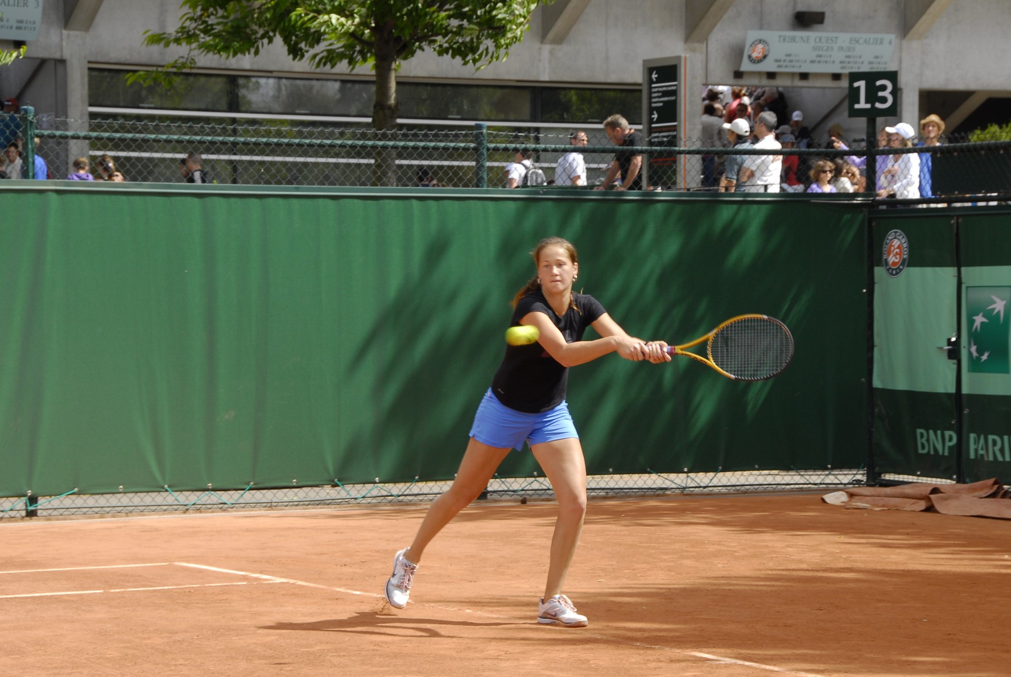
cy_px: 368
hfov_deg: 16.7
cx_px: 527
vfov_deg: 11.2
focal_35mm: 123
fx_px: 3446
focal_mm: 75
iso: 200
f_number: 10
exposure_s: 1/160
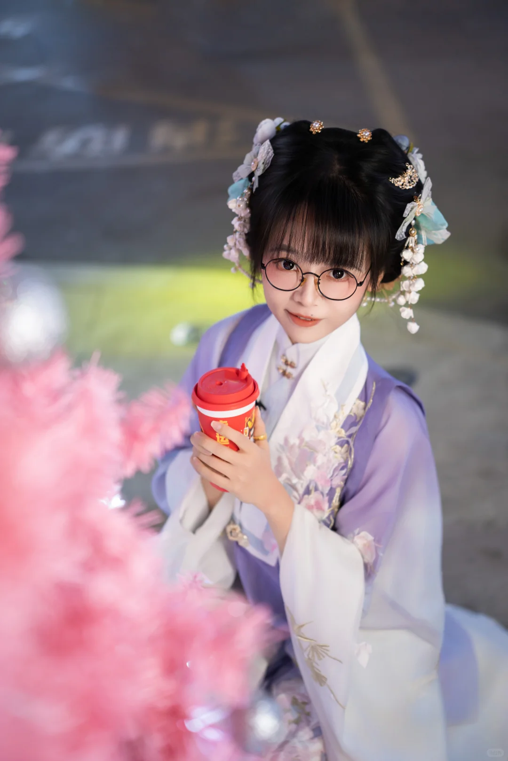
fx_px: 1058
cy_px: 380
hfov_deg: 27.0
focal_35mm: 50
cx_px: 254
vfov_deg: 39.6
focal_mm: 50
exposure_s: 1/125
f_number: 1.8
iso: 500
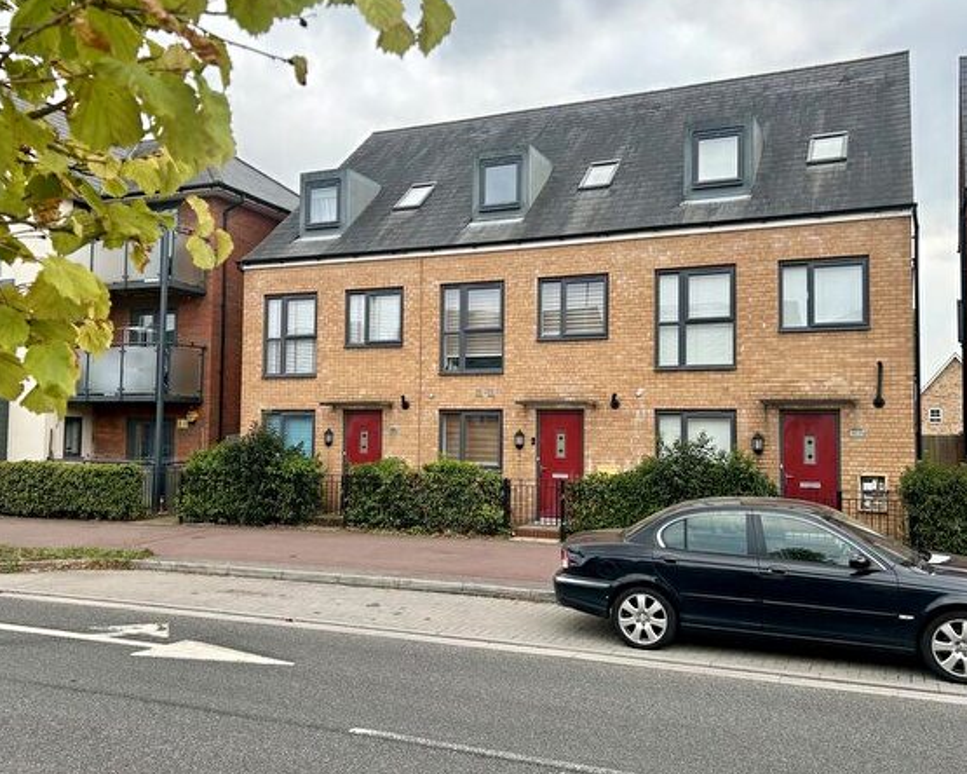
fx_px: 916
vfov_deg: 45.8
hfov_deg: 55.7
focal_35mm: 32
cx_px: 481
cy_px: 377
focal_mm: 5.7
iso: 50
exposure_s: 1/1135
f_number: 1.5
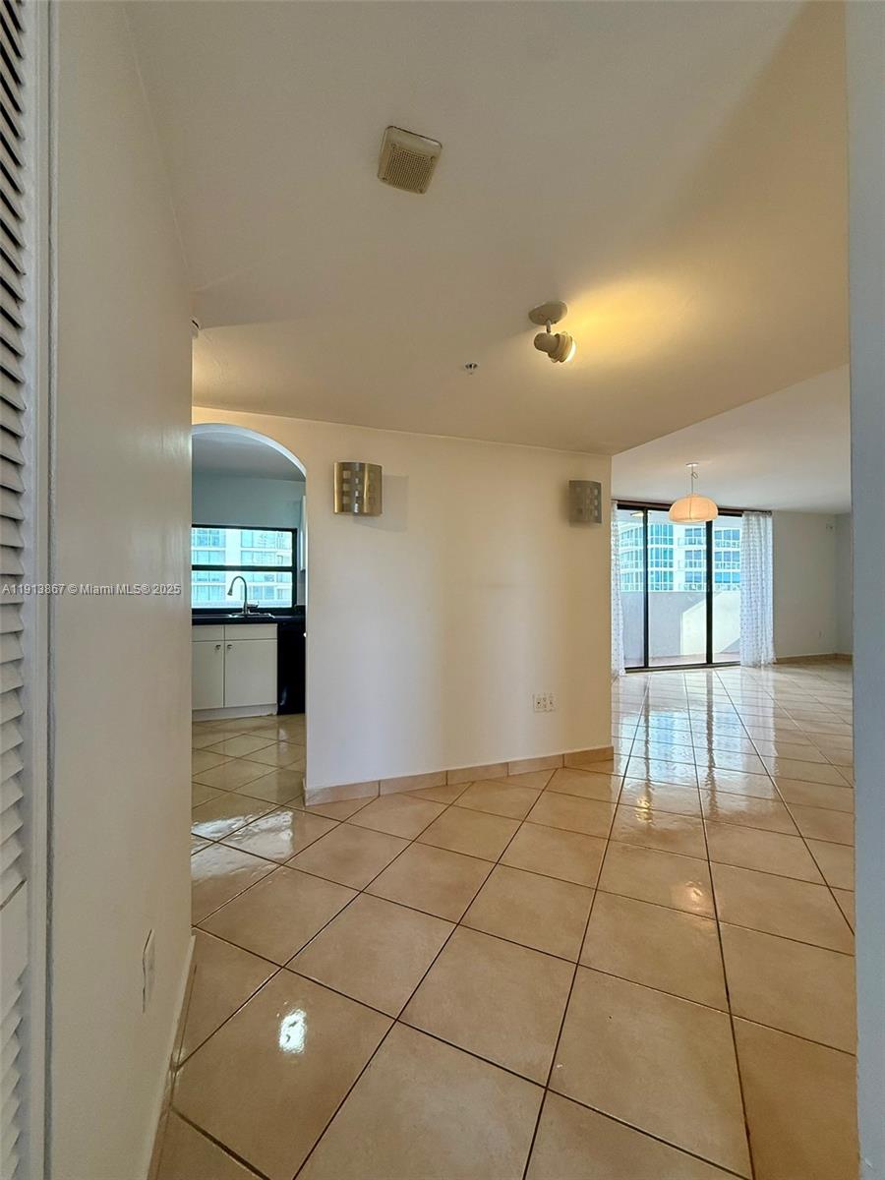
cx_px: 442
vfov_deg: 102.1
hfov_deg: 85.7
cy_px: 590
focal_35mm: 14
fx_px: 477
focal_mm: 2.22
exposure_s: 1/99
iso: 200
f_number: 2.2
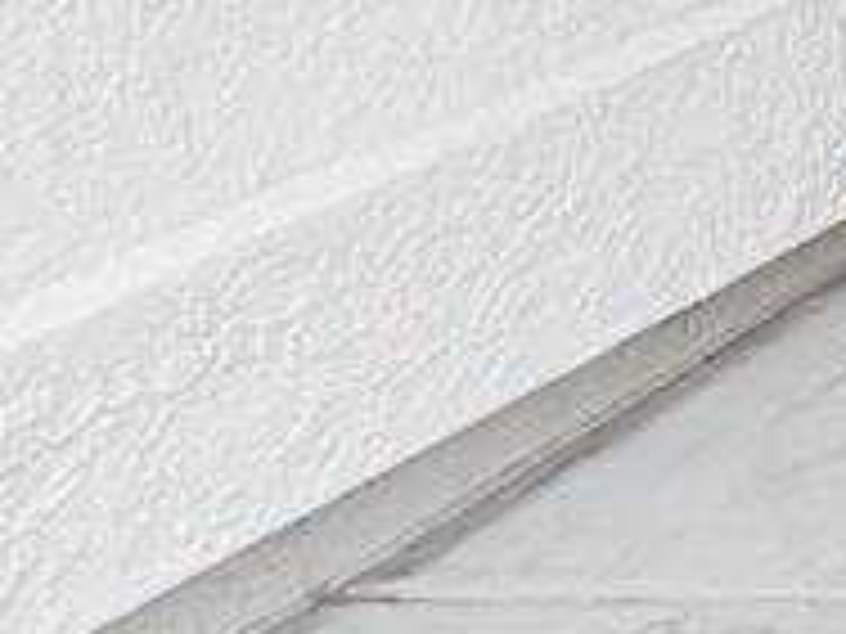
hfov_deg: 9.5
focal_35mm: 107
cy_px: -881
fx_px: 2615
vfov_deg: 11.5
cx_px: 2988
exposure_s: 1/145
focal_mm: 2.22
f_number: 2.2
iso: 40
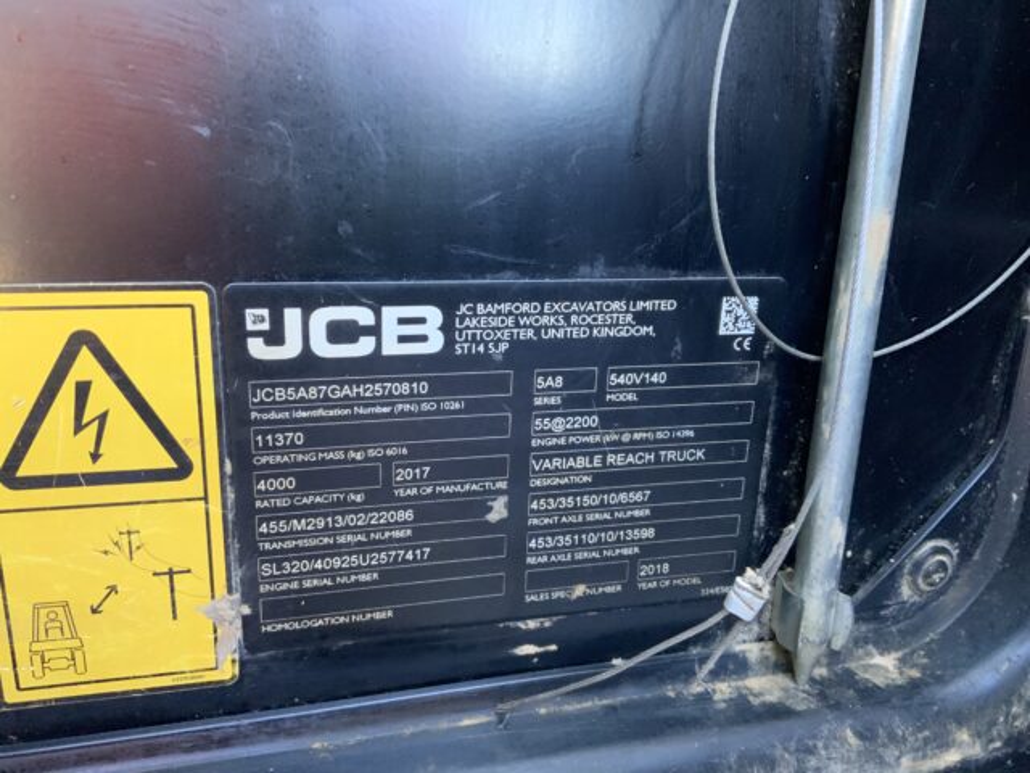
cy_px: 386
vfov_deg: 48.2
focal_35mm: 29
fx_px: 863
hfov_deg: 61.7
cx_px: 515
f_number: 1.8
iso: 250
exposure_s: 1/60
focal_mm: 3
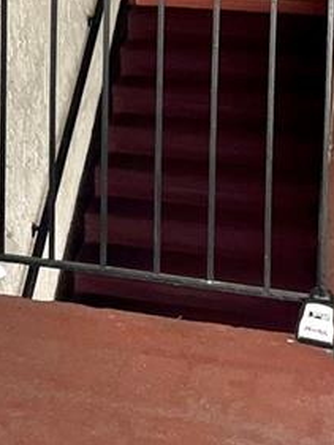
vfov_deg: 16.6
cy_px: -147
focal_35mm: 111
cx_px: -180
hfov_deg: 12.6
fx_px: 1427
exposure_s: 1/122
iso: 64
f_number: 1.6
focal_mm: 5.1
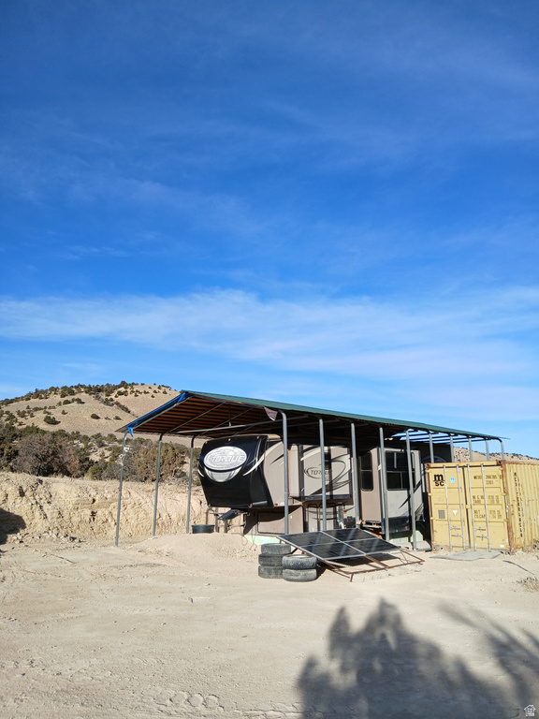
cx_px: 270
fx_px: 540
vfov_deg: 67.3
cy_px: 360
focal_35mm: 26
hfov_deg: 53.1
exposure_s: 1/524
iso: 20
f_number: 1.8
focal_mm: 3.98
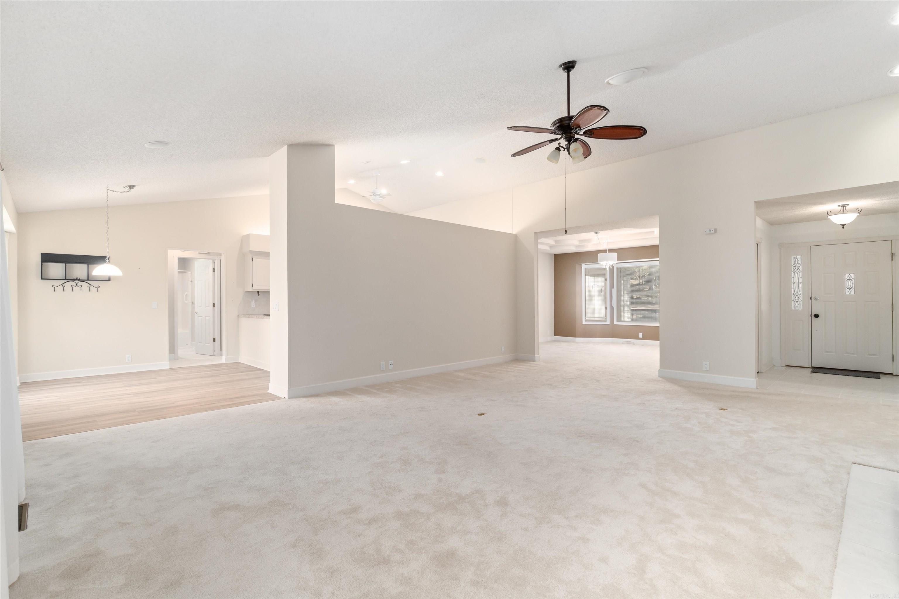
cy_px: 300
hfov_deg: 95.0
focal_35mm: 16
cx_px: 450
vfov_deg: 72.1
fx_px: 412
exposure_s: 1/3
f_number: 8
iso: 320
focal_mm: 11
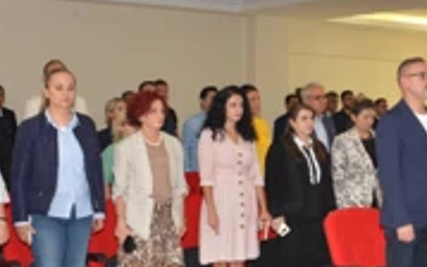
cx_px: 403
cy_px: 154
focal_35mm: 70
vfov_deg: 18.6
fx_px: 815
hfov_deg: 28.0
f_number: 8
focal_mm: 28
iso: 1250
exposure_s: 1/60
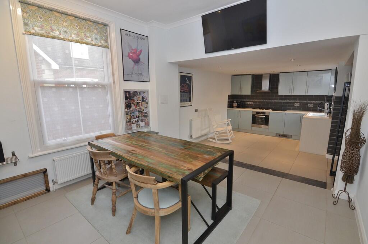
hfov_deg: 95.1
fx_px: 168
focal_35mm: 16
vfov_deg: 71.8
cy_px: 122
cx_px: 184
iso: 800
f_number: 5.6
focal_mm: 11
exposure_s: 1/60
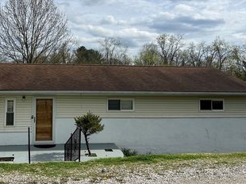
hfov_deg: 43.9
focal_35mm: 42
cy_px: 73
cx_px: 74
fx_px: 298
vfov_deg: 34.2
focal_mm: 5.7
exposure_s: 1/6993
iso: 50
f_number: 1.5
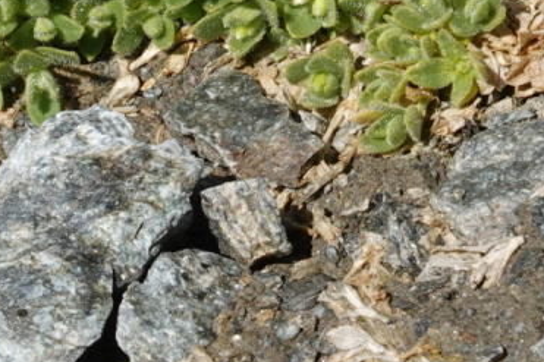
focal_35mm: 440
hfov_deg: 4.7
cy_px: -339
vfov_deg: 3.1
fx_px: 6646
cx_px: 383
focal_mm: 37.41
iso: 125
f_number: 11
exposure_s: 1/160
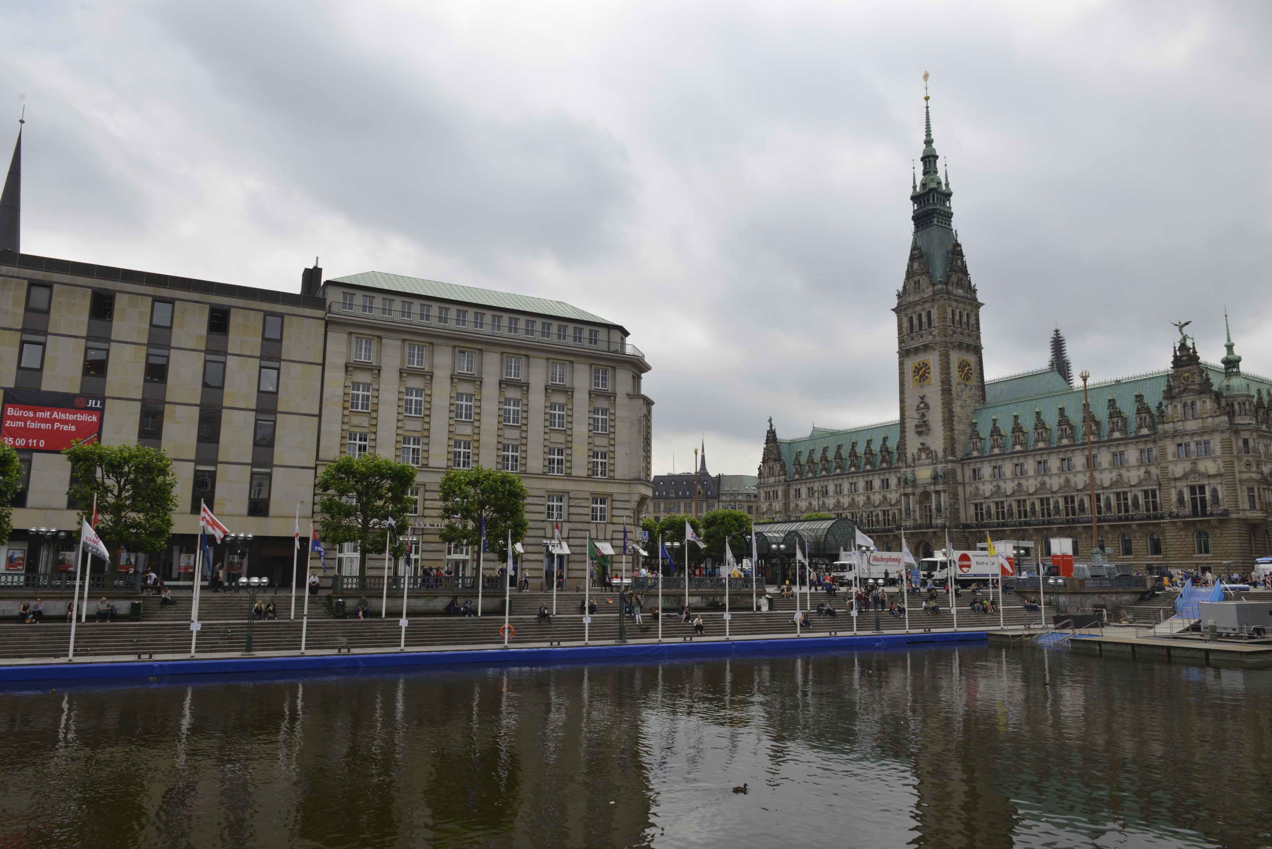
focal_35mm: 24
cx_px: 636
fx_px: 848
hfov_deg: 73.7
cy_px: 424
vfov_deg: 53.2
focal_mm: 24
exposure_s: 1/125
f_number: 13
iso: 100
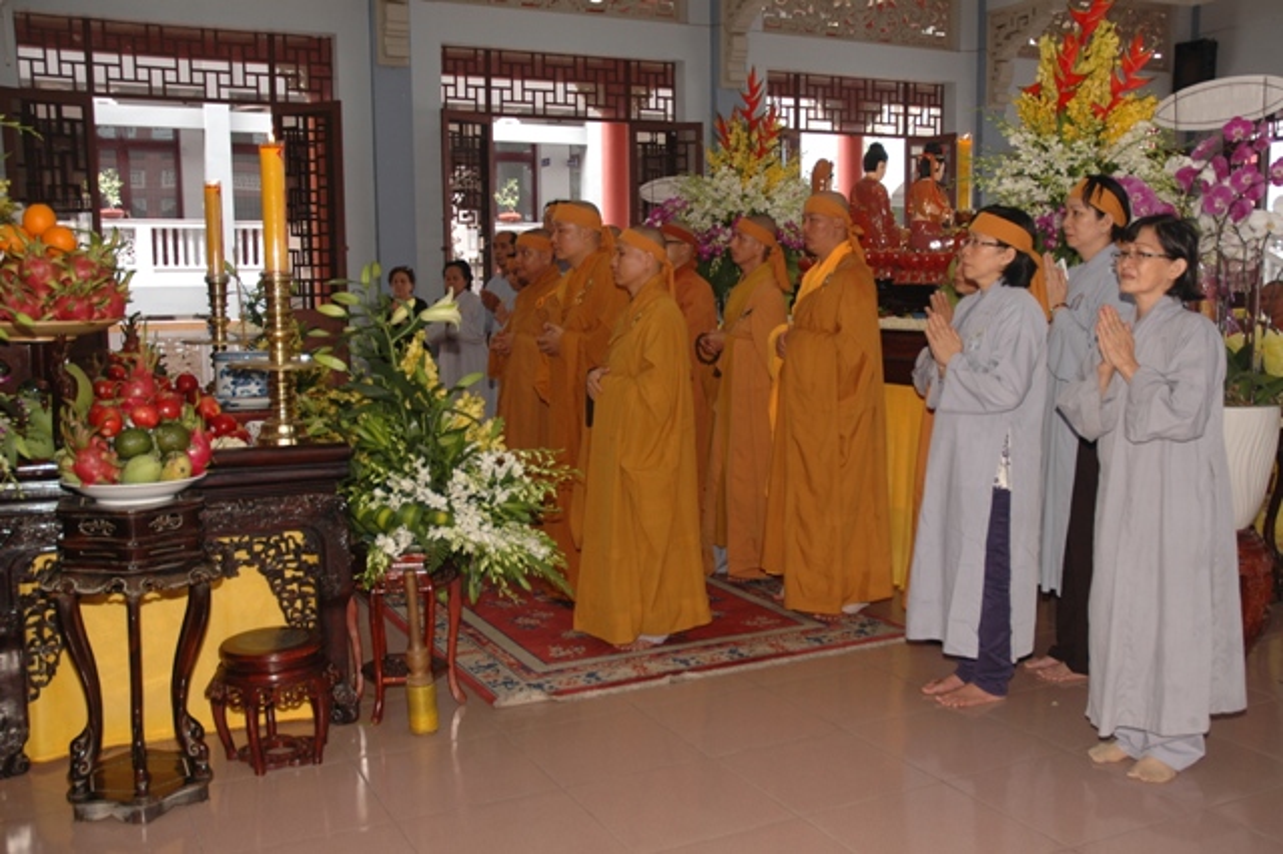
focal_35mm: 36
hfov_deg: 53.2
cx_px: 642
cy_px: 427
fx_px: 1282
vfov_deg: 36.8
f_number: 3.8
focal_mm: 24
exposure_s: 1/50
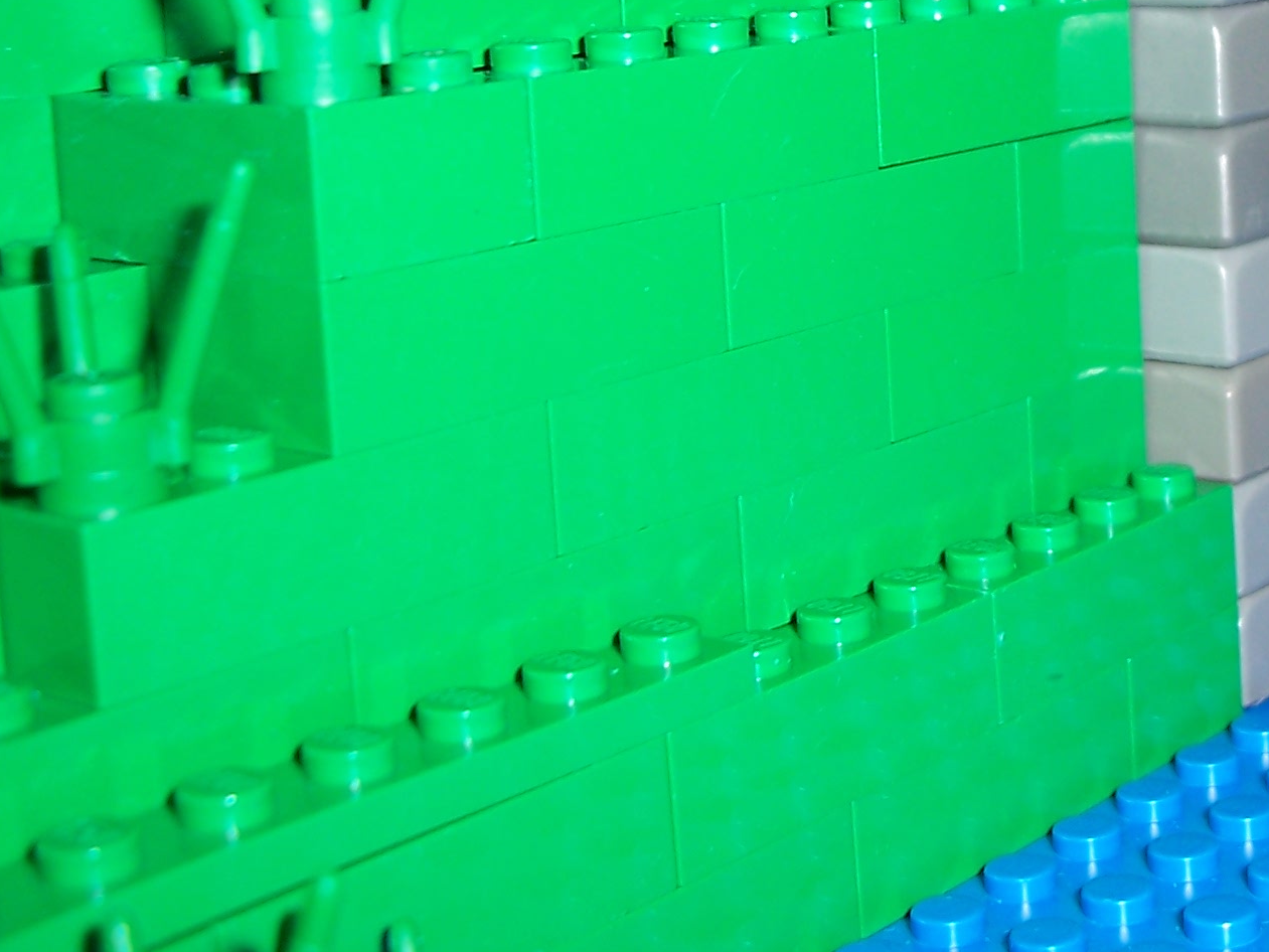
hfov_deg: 27.0
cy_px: 51
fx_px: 2530
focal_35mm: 69
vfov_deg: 20.8
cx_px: 1198
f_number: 2.7
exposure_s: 1/60
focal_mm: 5.6
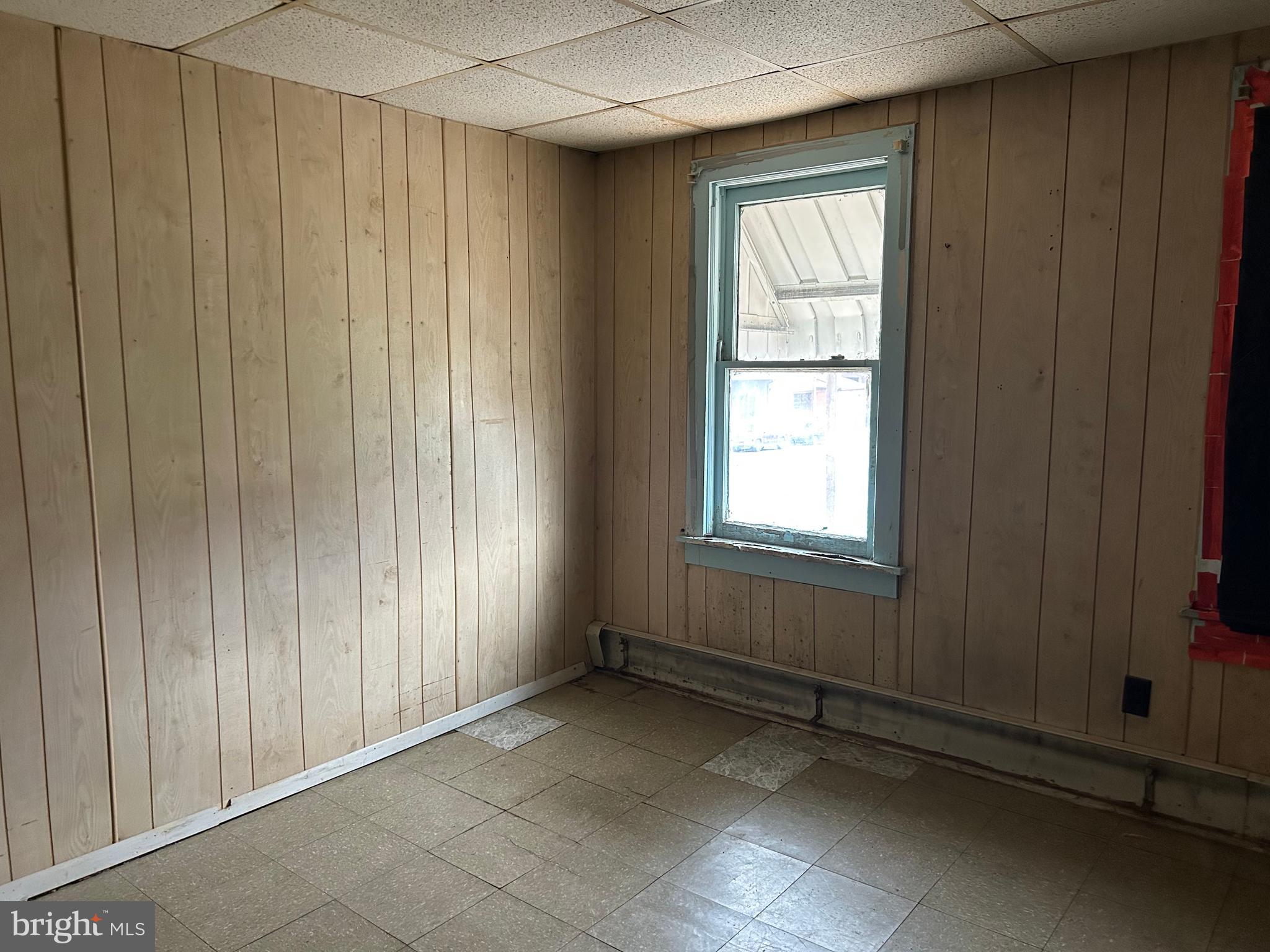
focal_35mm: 26
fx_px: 954
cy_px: 476
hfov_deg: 67.3
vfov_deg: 53.1
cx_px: 635
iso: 400
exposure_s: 1/60
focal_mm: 5.7
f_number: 1.5
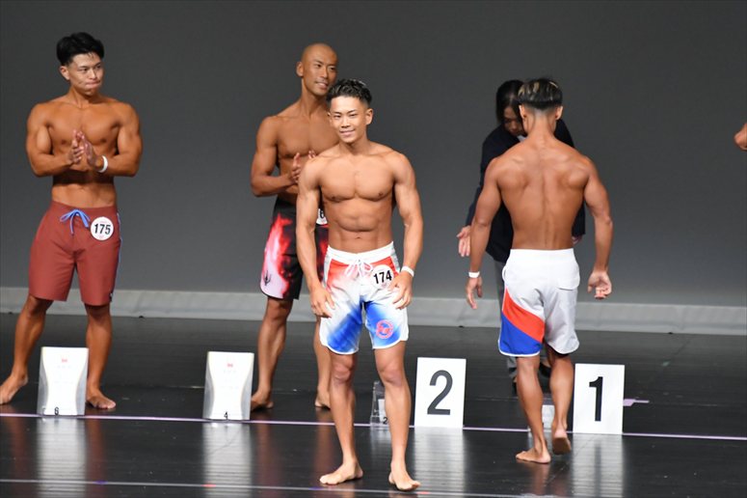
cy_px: 249
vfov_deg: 4.0
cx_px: 374
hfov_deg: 6.0
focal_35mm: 345
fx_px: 7155
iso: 5000
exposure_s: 1/400
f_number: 5.6
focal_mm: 230
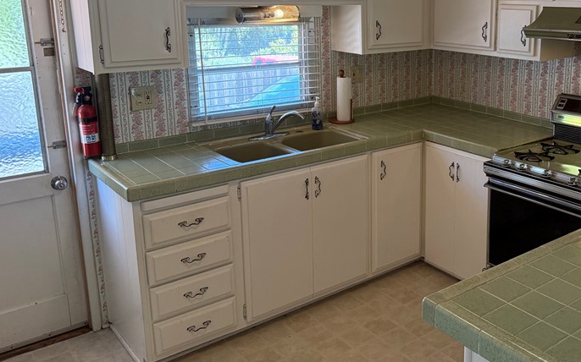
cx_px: 421
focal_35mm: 38
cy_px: 118
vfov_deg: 33.2
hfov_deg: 49.9
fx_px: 601
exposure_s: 1/120
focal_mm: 6.76
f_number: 1.78
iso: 320
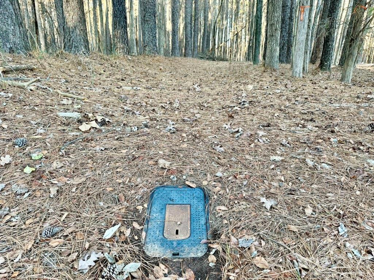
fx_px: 259
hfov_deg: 71.6
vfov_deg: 56.8
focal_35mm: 24
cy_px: 140
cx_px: 187
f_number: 1.78
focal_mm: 6.86
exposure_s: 1/121
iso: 160
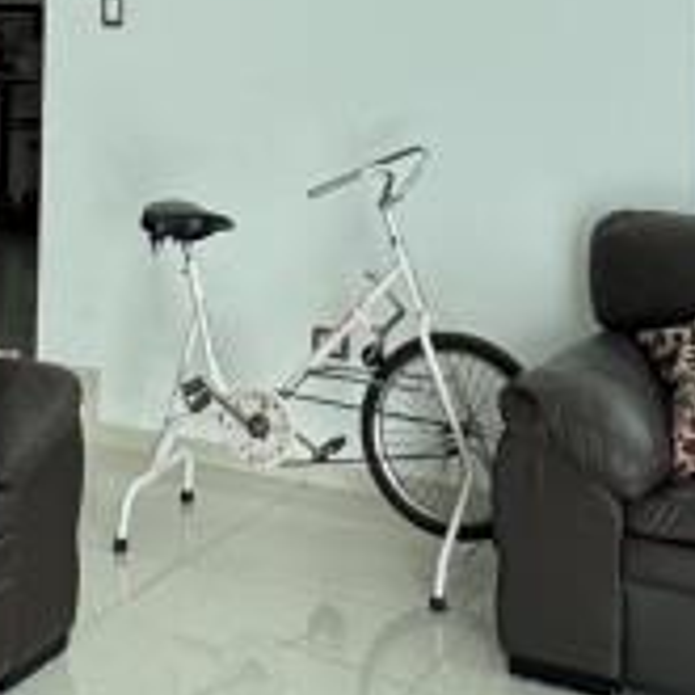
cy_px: -270
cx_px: 274
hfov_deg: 22.4
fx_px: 1749
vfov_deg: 20.1
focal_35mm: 77
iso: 40
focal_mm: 2.22
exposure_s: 1/148
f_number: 2.2
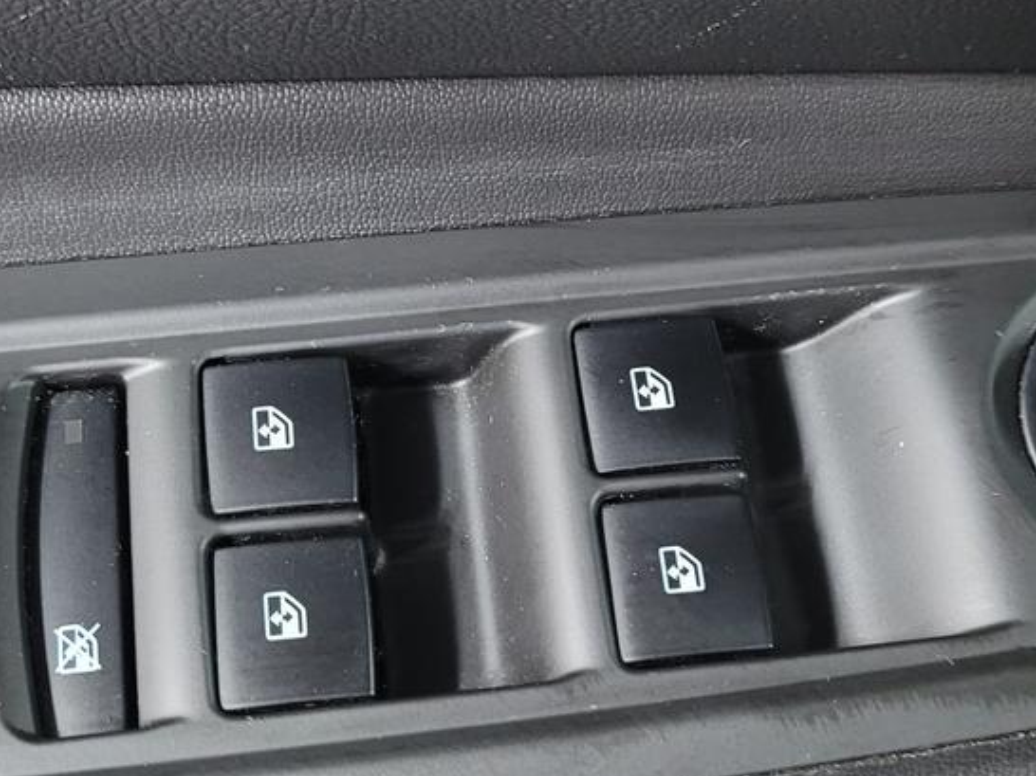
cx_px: 569
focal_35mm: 61
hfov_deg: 31.7
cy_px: 472
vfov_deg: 24.0
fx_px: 1825
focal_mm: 5.4
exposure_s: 1/30
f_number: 1.8
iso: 640
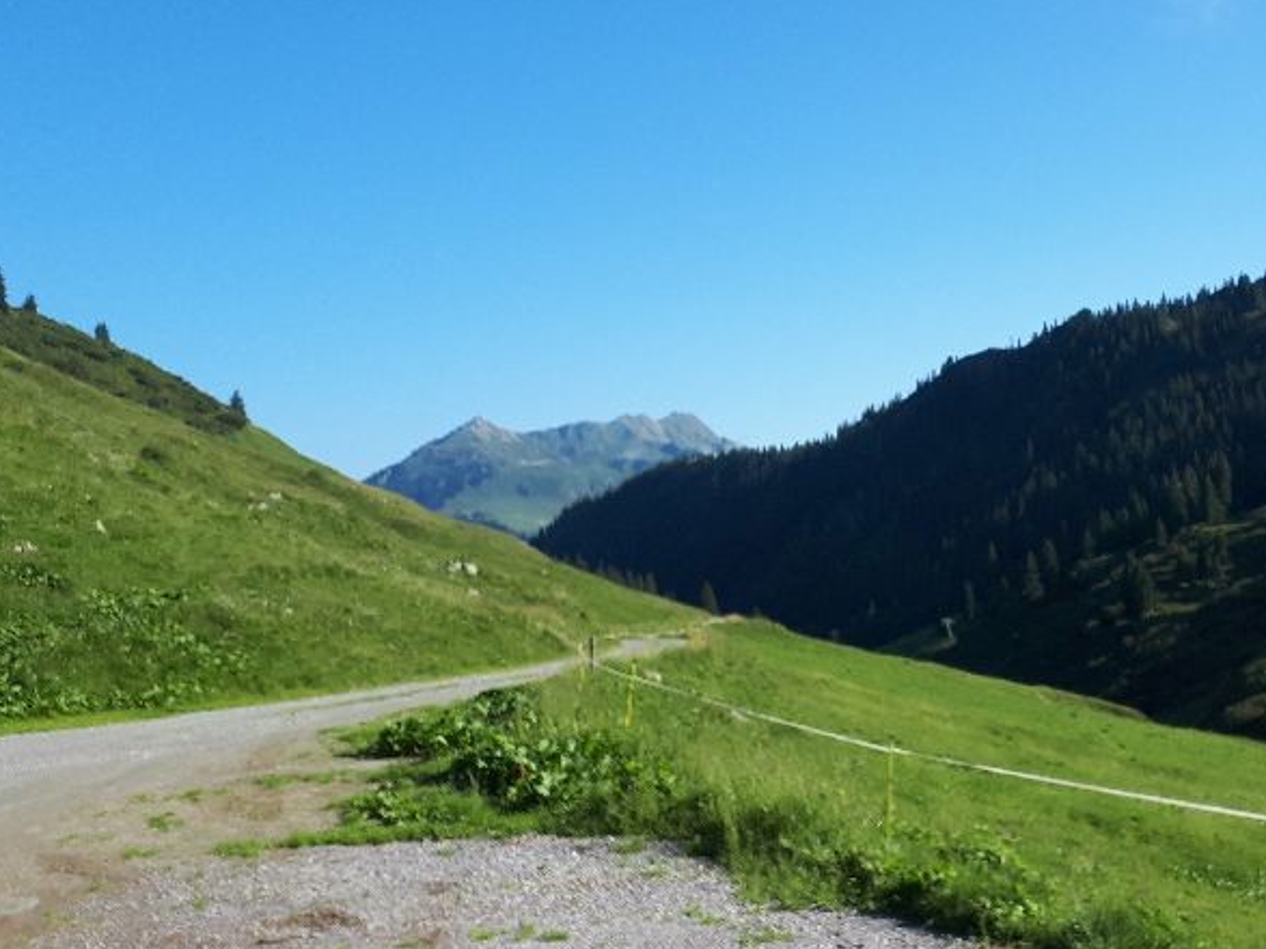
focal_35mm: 46
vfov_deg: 31.4
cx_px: 996
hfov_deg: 39.7
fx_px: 1682
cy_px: 397
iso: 40
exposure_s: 1/914
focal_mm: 3.6
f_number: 1.9
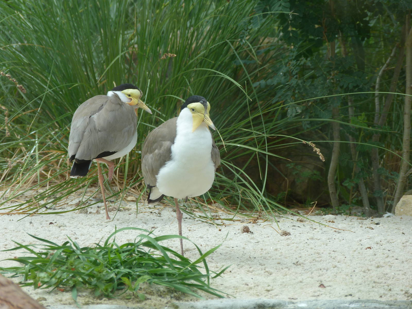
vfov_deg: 4.8
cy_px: 154
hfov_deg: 6.4
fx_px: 3702
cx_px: 206
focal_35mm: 311
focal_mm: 55.9
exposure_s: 1/125
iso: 80
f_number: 4.1
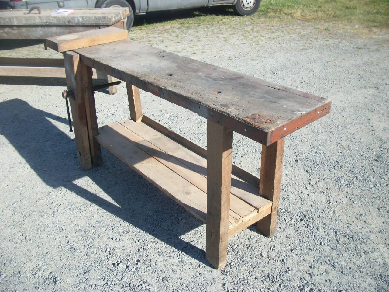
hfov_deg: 56.8
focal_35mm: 32
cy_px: 146
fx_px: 360
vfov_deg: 44.2
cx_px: 194
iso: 80
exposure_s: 1/100
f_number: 8.8
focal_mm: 5.7
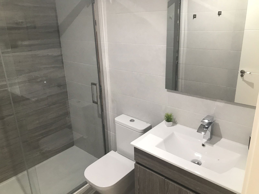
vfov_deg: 49.7
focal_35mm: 28
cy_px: 97
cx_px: 130
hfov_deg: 63.4
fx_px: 209
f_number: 1.8
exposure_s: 1/17
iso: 64
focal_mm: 3.99
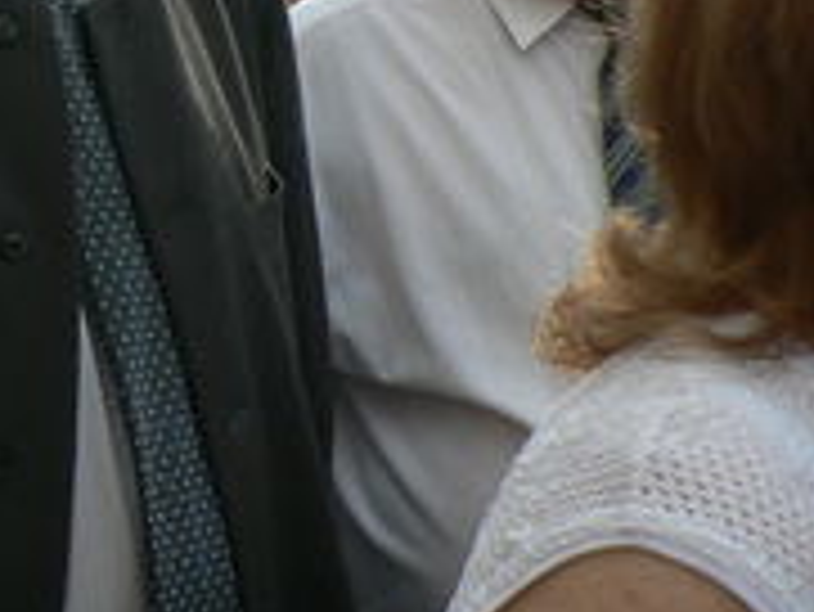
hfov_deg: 19.6
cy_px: -61
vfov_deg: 15.5
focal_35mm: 93
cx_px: -216
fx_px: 2188
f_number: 4
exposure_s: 1/400
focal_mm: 6
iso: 80
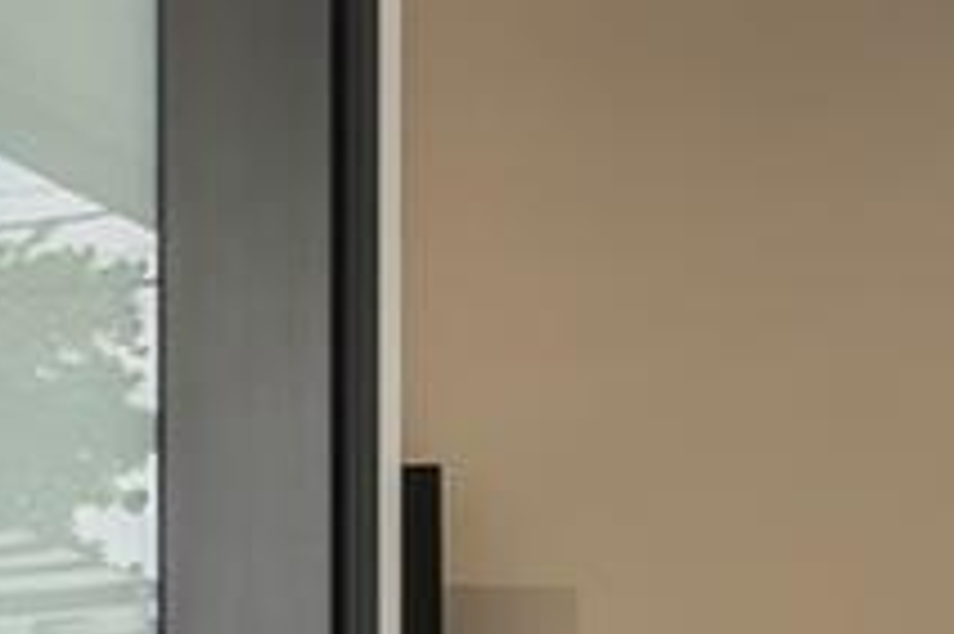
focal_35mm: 219
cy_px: 872
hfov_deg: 9.0
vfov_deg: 6.2
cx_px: -720
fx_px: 5799
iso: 100
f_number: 10
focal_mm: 29
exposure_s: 1/15
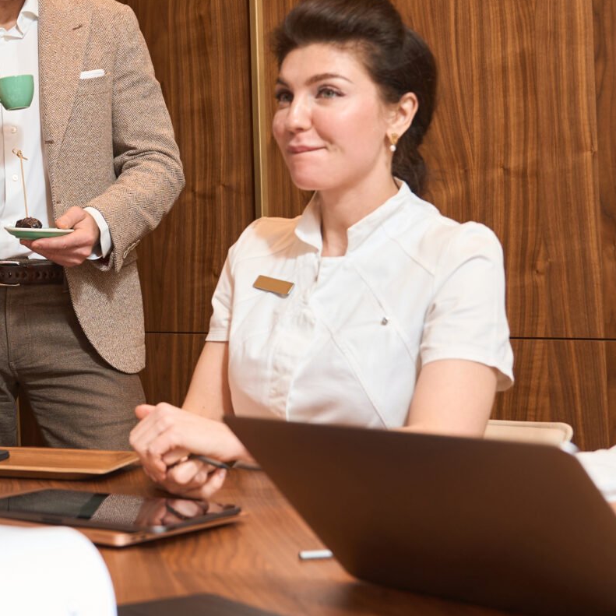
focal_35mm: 66
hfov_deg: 25.0
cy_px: 236
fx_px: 1329
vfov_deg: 26.0
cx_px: 12
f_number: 2.8
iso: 400
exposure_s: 1/250
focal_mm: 24
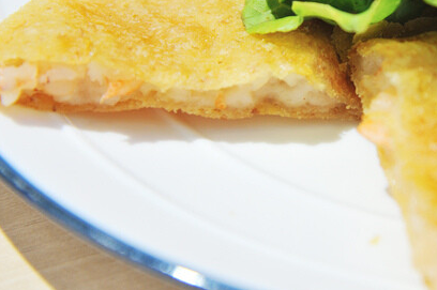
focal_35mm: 206
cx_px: 329
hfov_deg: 10.0
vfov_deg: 6.6
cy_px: 66
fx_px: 2498
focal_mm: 120
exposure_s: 1/80
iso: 1000
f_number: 5.6
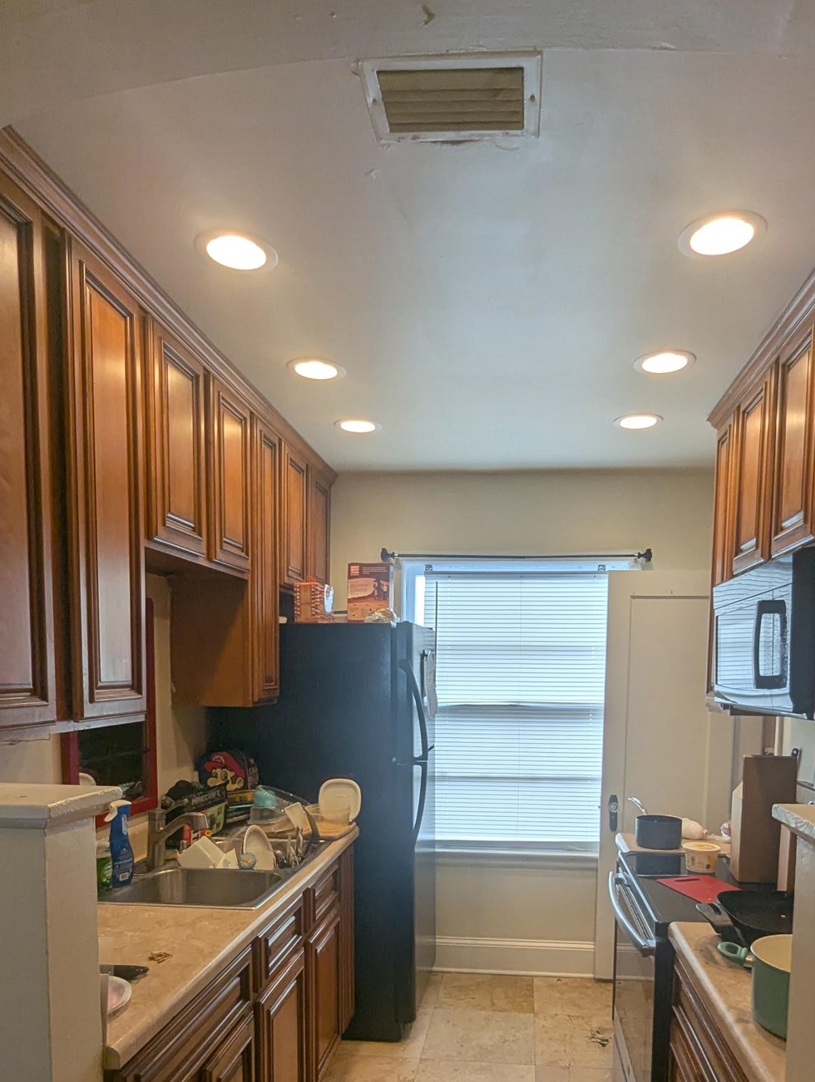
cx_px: 466
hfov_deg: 58.7
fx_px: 720
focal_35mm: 23
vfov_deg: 71.3
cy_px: 735
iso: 55
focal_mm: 1.95
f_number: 2.2
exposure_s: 1/60
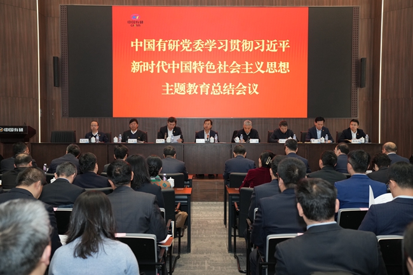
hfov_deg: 51.9
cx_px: 206
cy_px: 138
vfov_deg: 35.9
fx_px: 424
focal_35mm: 37
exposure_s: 1/200
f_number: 4
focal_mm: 37
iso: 1600
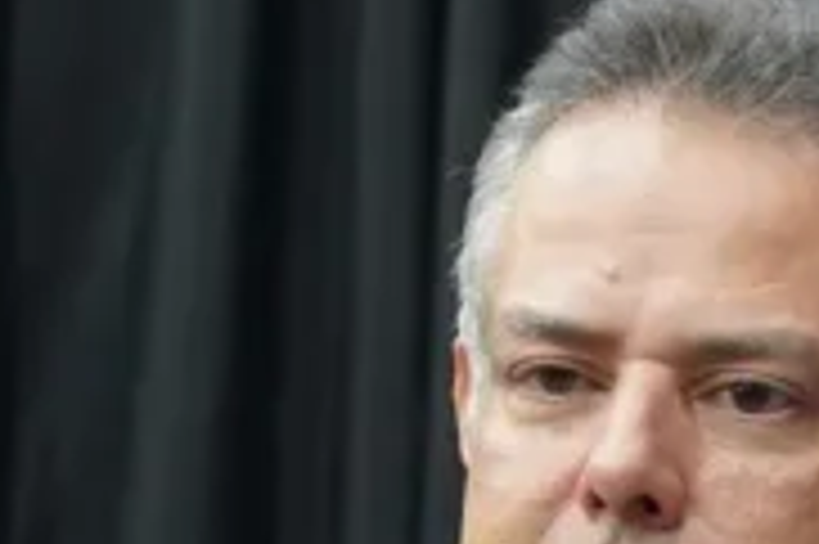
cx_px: 572
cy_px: 1027
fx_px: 7097
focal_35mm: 312
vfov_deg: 4.3
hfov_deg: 6.6
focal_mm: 55.4
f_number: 4
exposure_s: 1/160
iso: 1250
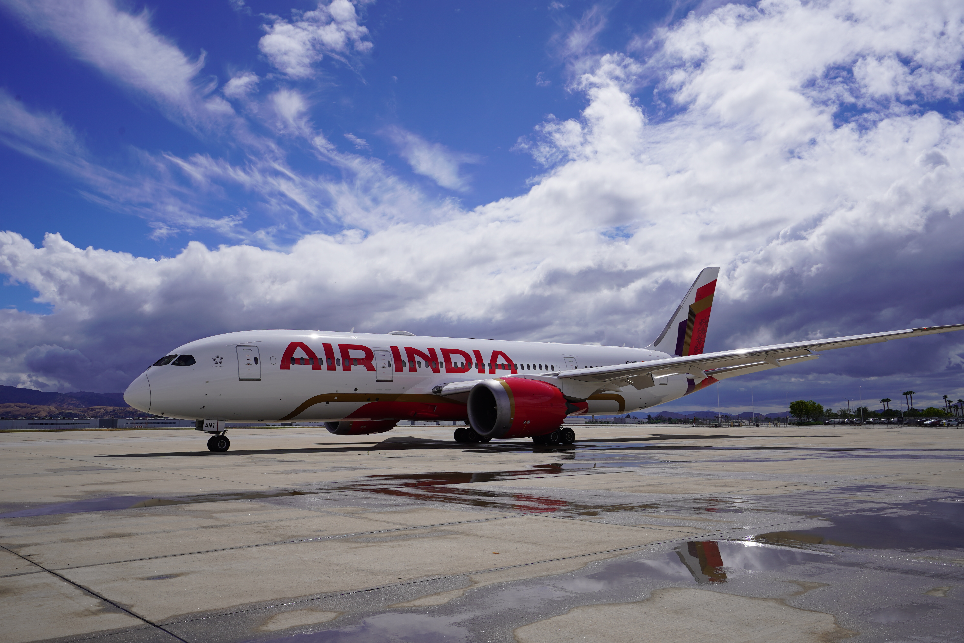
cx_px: 482
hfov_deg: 61.9
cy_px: 322
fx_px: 803
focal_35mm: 30
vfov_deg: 43.6
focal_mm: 30
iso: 100
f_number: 10
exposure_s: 1/640
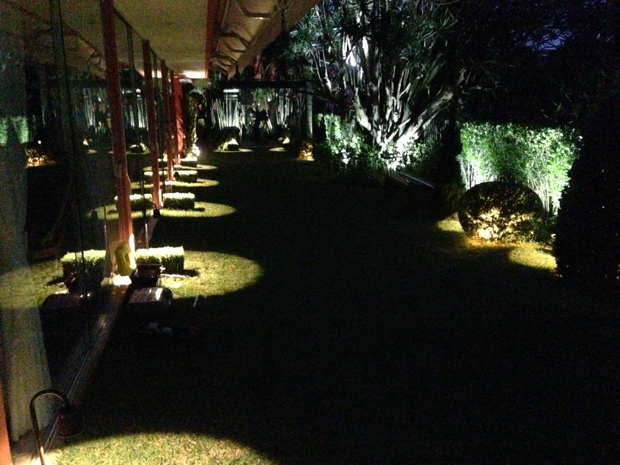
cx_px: 310
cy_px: 232
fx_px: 591
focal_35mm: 33
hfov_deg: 55.4
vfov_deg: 42.9
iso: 3200
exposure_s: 1/15
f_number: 2.4
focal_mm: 4.12
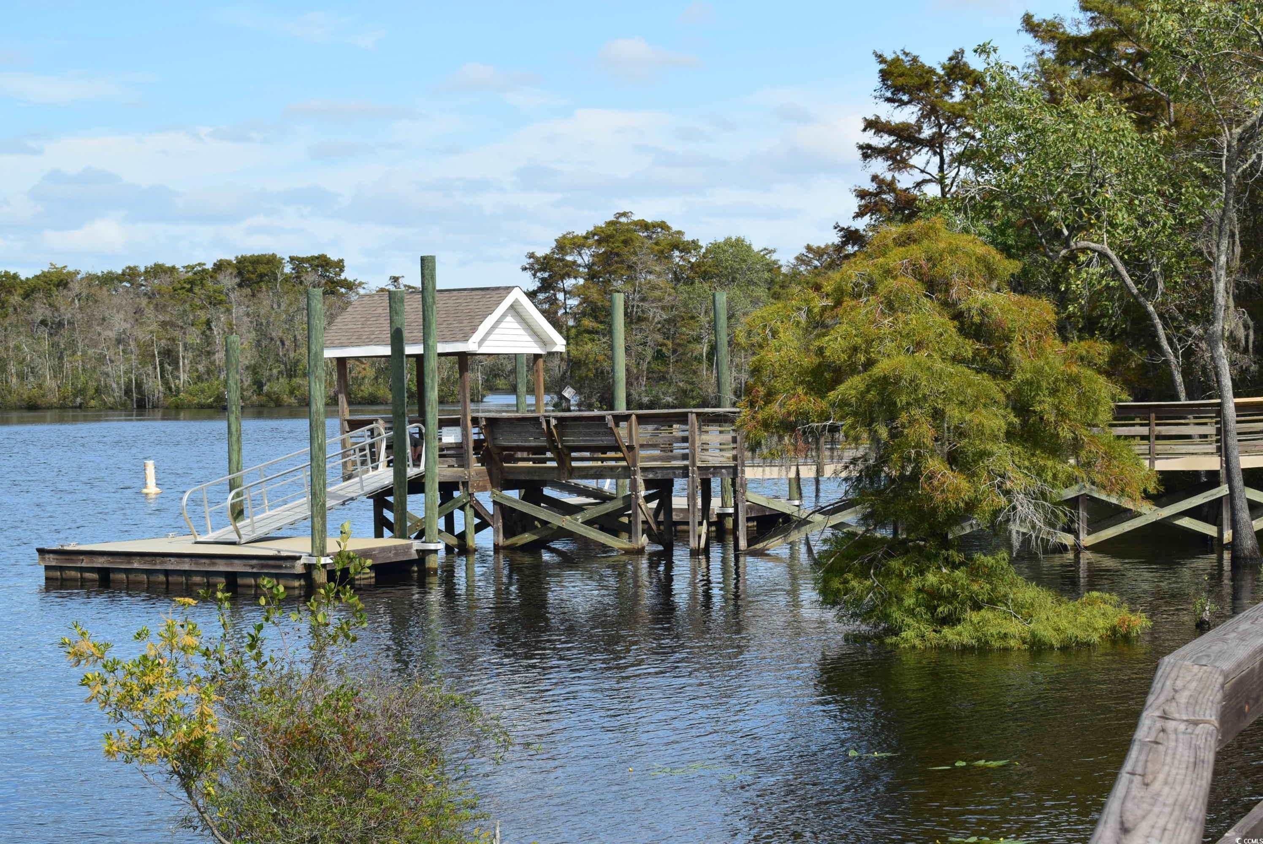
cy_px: 422
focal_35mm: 72
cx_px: 632
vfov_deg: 19.0
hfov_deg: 28.1
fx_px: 2528
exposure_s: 1/400
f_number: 11
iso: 400
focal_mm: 48
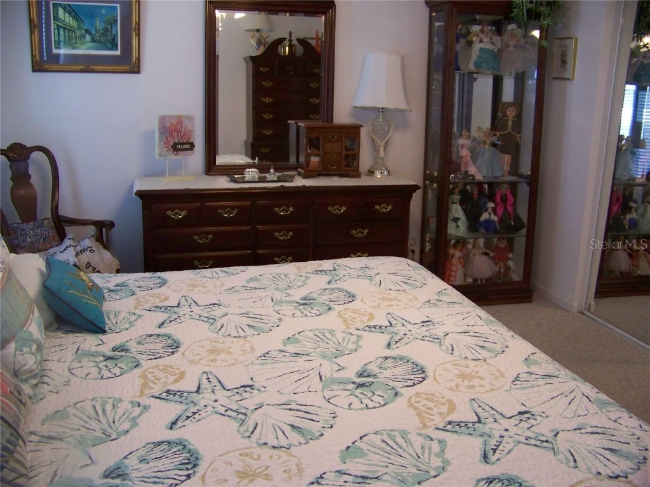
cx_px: 325
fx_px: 676
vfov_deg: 39.7
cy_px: 244
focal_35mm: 36
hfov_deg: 51.4
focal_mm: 5.85
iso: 200
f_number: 2.8
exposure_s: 1/30
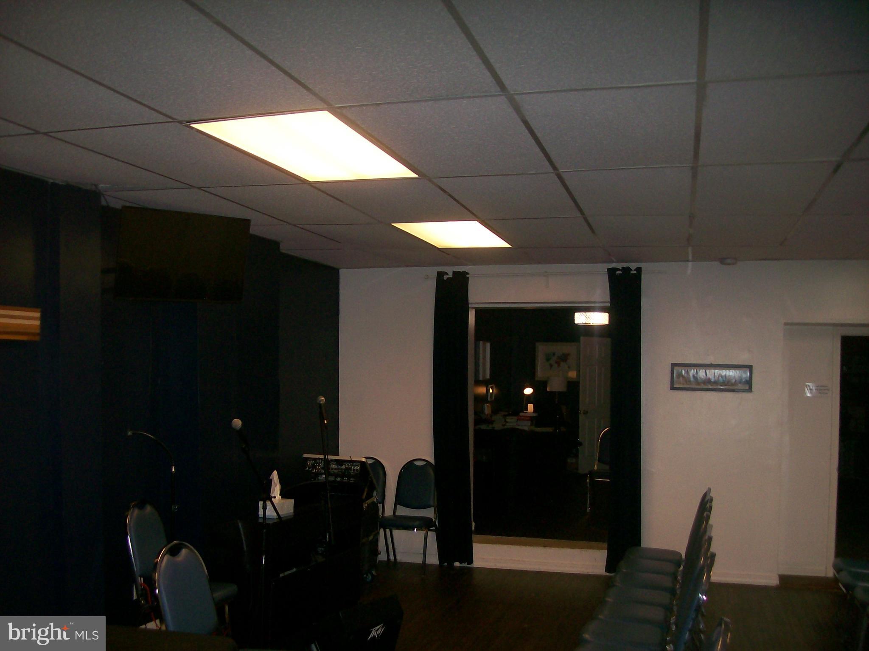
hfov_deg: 51.4
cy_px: 326
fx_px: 903
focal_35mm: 36
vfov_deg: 39.6
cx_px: 434
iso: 80
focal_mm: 6
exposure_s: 1/64
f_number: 2.7
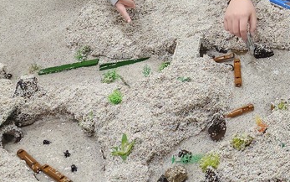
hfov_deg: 26.9
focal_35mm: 72
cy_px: -38
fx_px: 569
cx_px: 296
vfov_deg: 17.3
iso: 200
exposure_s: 1/120
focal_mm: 6.3
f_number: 1.7
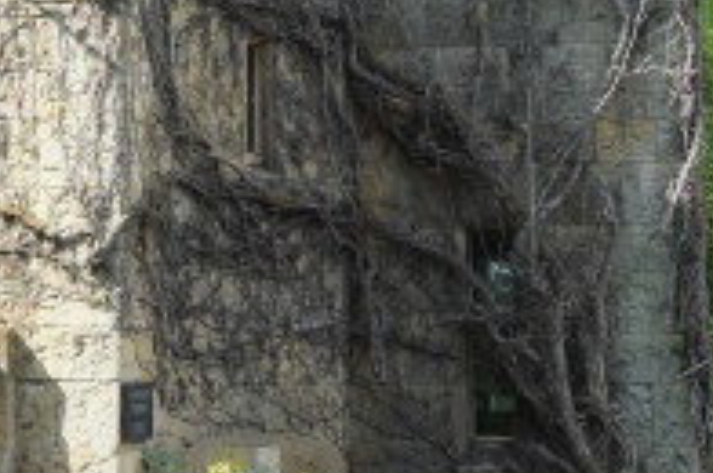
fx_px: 2828
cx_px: 142
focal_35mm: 143
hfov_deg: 14.3
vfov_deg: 9.5
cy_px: 31
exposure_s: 1/350
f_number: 6.4
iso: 800
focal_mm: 23
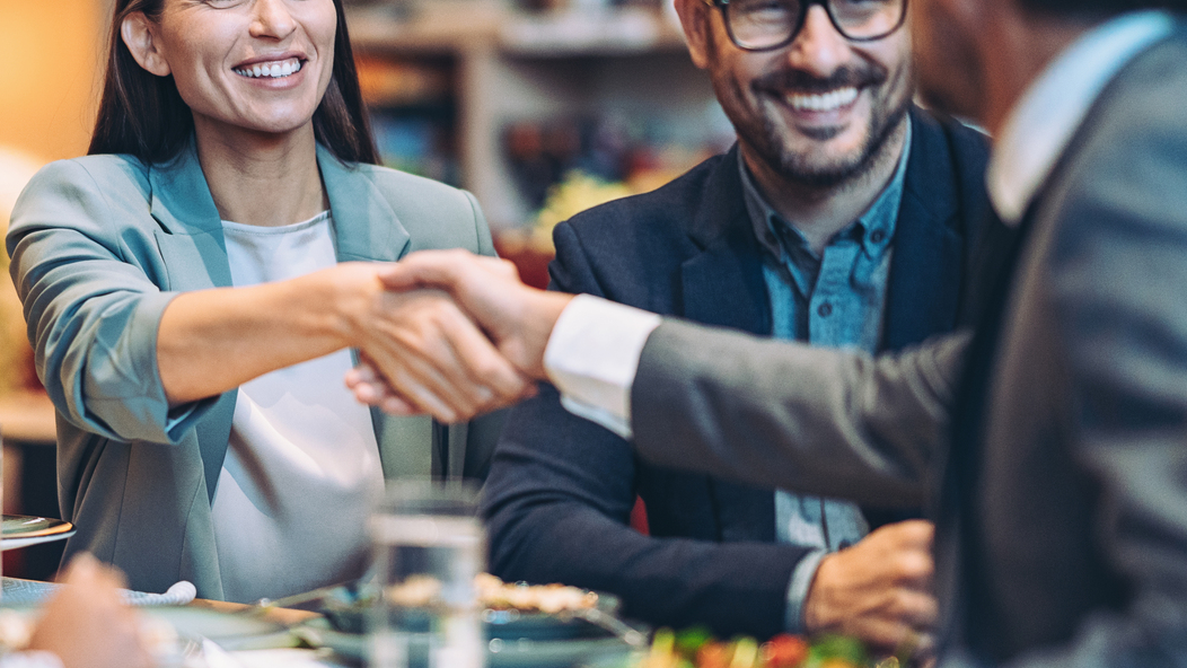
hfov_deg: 16.5
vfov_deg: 9.3
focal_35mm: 130
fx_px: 4092
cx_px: 375
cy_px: 318
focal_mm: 85
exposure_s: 1/500
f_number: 1.4
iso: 1600
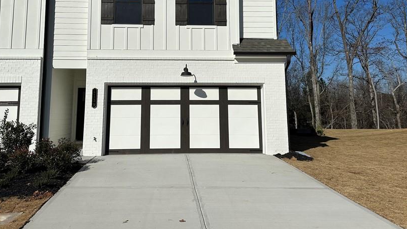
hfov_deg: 59.4
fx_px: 356
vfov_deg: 35.0
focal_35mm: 33
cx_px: 186
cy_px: 61
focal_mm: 6.86
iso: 80
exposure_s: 1/18519
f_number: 1.78
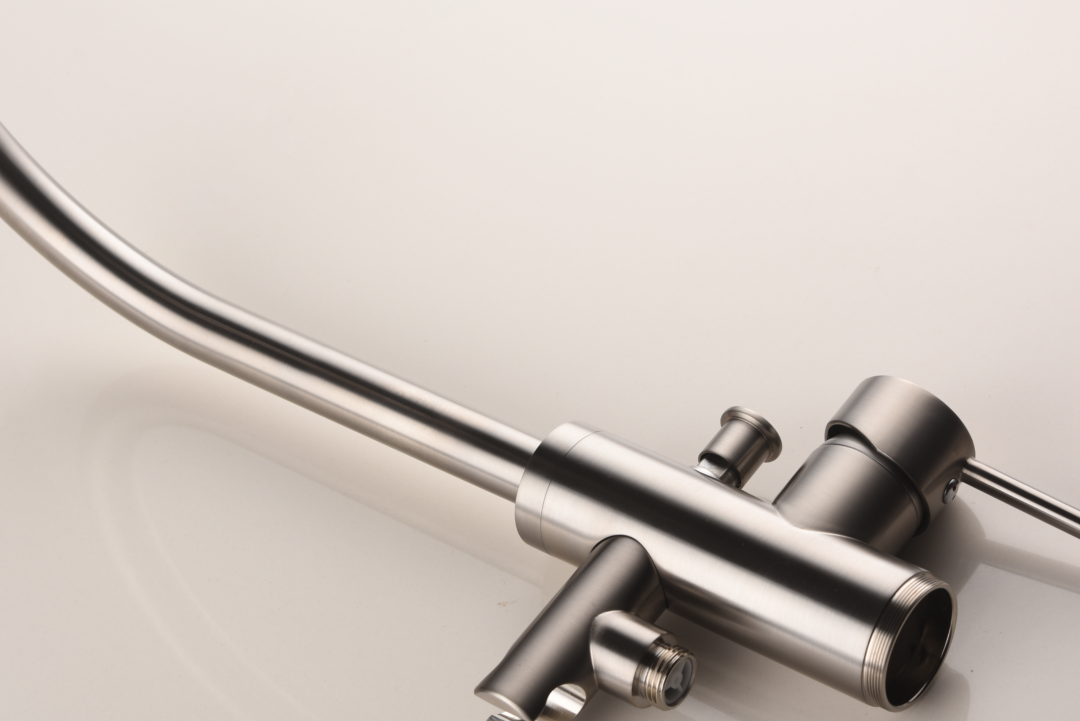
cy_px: 351
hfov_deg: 21.0
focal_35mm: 97
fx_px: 2911
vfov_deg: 14.1
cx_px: 465
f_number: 10
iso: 100
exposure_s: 1/160
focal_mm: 60
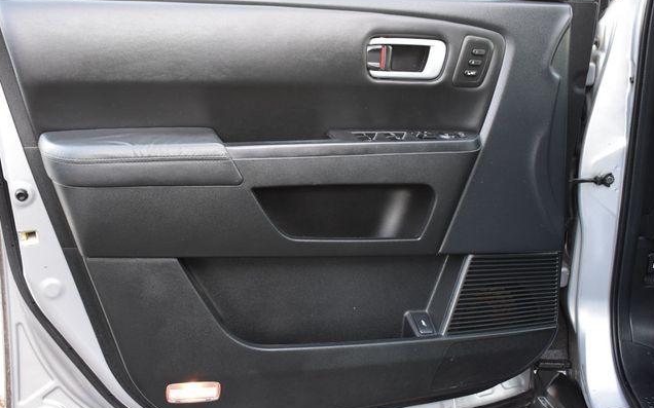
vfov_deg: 32.0
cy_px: 205
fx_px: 713
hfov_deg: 49.3
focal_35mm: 40
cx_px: 328
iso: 900
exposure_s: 1/15
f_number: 6.3
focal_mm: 26
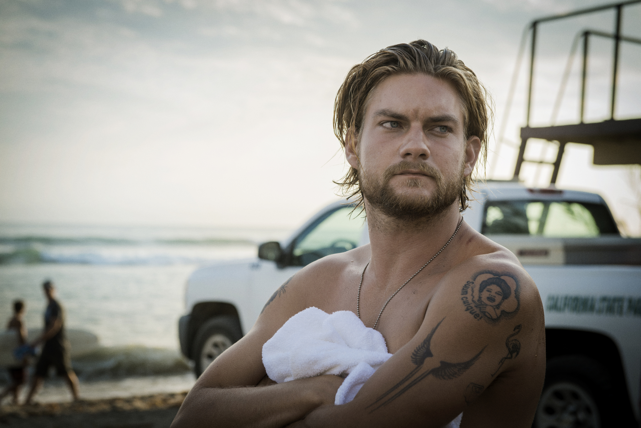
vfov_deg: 20.6
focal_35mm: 66
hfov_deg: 30.5
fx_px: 1175
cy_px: 214
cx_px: 320
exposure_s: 1/200
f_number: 5.6
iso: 100
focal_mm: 66
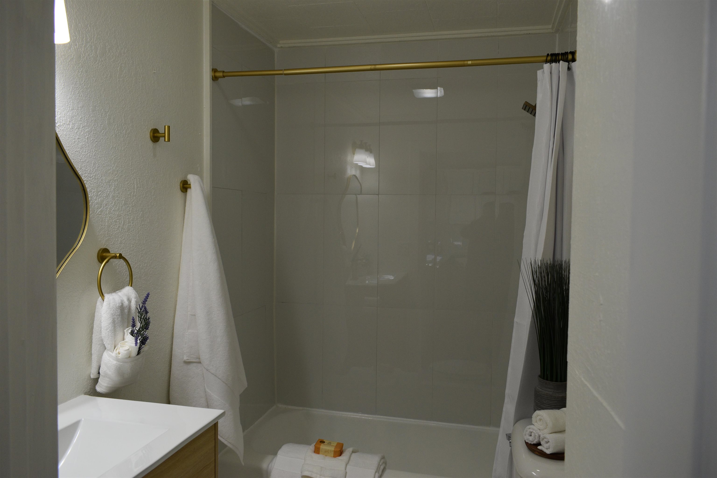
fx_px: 538
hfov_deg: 67.4
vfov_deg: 47.9
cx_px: 358
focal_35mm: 27
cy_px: 239
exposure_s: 1/125
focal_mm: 18
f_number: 5.6
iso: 400
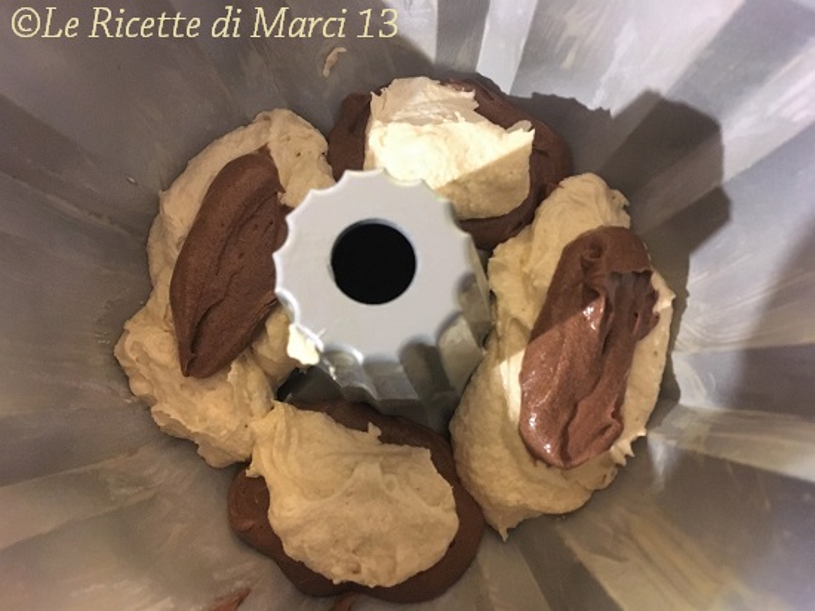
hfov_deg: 61.7
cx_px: 408
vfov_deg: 48.2
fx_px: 682
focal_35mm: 29
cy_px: 306
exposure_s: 1/17
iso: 320
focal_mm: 4.15
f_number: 2.2
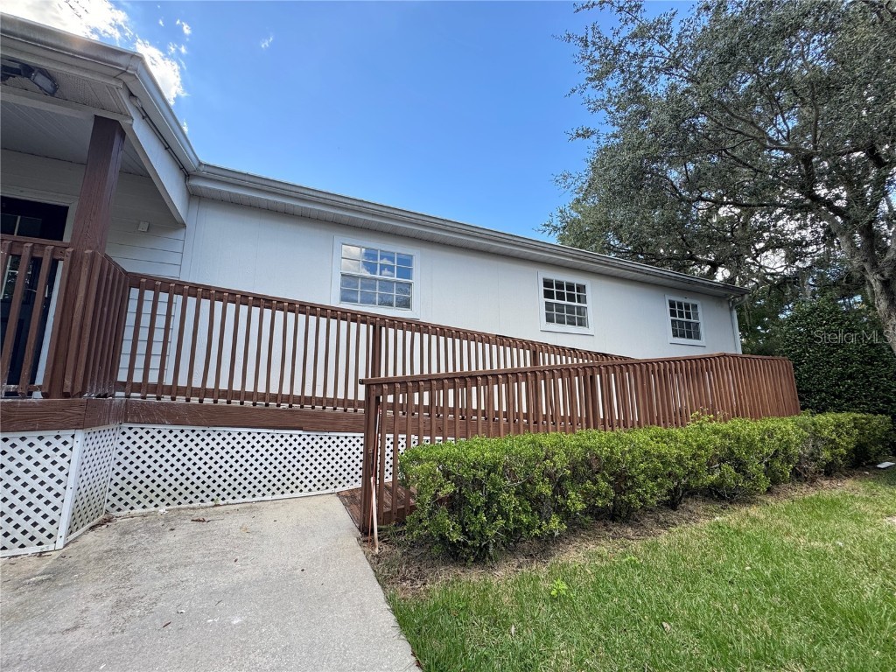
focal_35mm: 14
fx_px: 362
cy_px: 336
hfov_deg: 102.1
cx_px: 448
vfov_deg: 85.7
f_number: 2.2
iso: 40
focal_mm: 2.22
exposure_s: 1/261
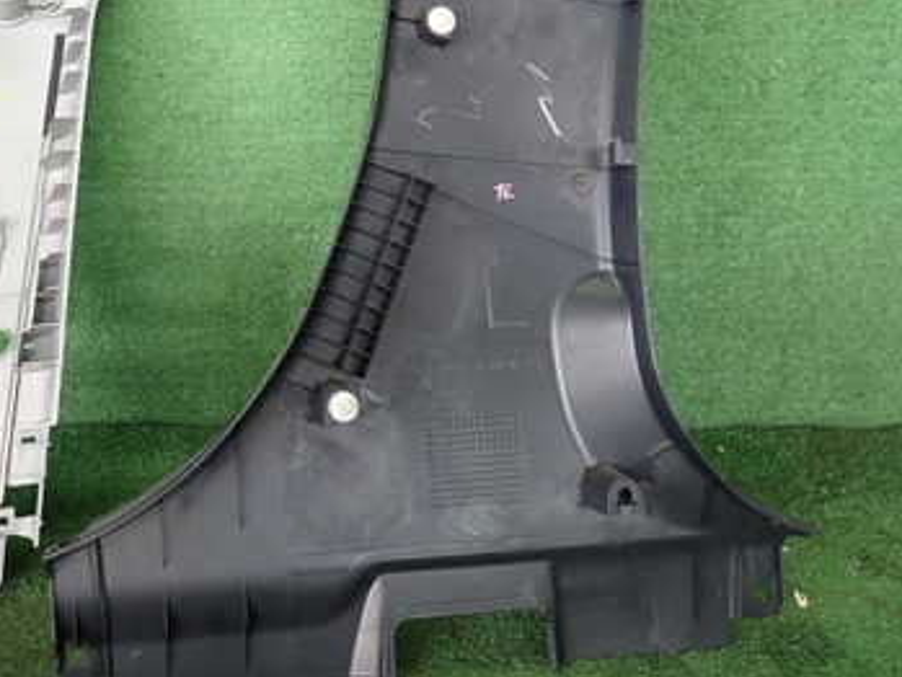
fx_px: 1121
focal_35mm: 43
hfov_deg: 42.6
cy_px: 186
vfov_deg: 33.1
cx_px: 235
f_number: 2
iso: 200
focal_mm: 4.5
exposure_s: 1/40
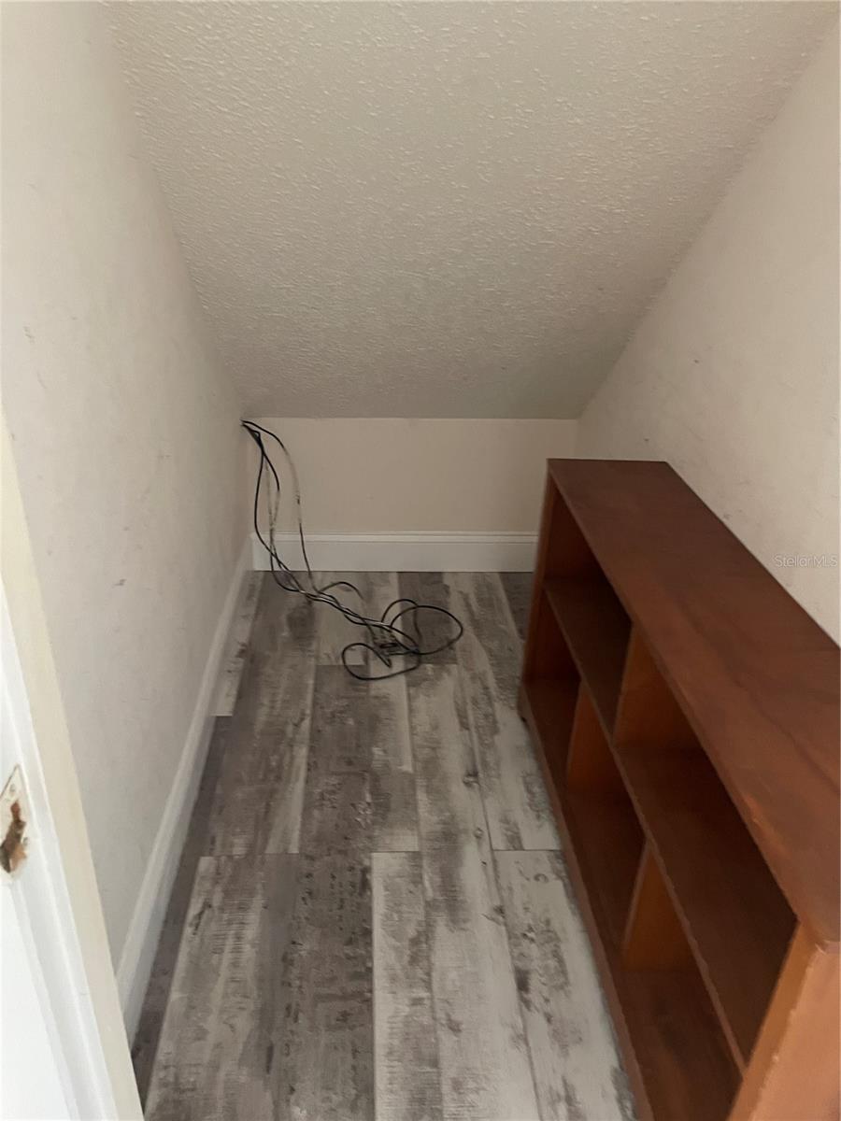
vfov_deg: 67.3
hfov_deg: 53.1
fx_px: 842
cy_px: 560
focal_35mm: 26
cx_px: 420
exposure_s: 1/30
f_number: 1.6
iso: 500
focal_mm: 4.2
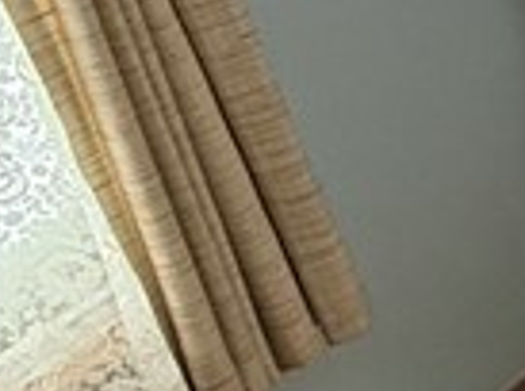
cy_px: -188
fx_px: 1588
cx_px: 1537
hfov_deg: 11.6
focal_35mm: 105
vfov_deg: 13.3
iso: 64
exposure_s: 1/179
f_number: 2.2
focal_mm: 2.22
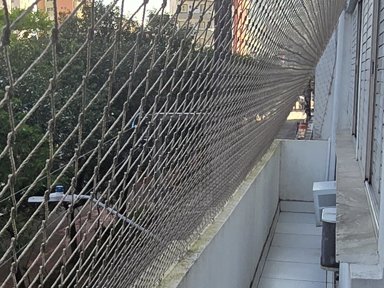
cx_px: 139
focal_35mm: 65
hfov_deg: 29.7
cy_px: 193
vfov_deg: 22.5
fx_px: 721
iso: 50
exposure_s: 1/771
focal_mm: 2.2
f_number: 2.2
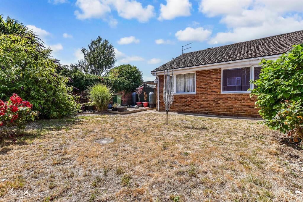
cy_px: 101
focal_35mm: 25
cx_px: 152
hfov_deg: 71.5
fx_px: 210
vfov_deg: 51.3
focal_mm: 17
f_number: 8
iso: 160
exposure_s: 1/320
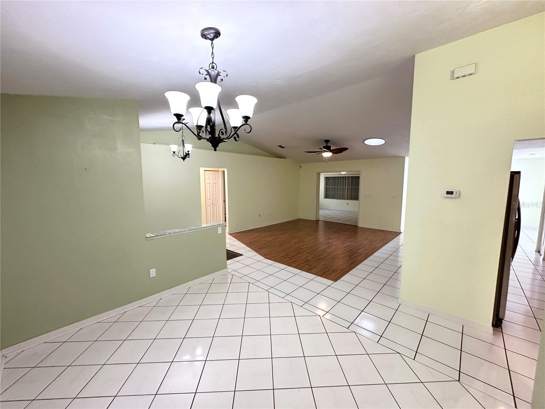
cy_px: 204
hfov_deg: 102.1
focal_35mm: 14
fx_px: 220
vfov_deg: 85.7
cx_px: 272
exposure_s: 1/120
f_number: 2.2
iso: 320
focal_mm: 2.22
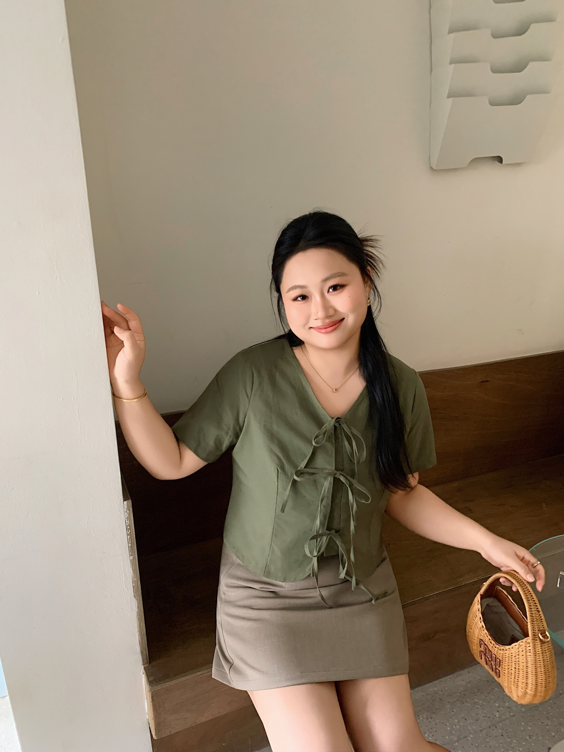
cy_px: 376
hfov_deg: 53.1
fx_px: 565
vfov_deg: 67.3
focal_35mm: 26
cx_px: 282
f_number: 1.8
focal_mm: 4.25
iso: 400
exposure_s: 1/60
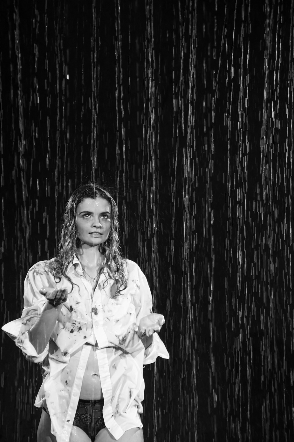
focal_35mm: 114
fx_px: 1390
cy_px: 221
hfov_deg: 12.1
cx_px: 147
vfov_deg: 18.0
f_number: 5.6
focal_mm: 75
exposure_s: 1/125
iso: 3200
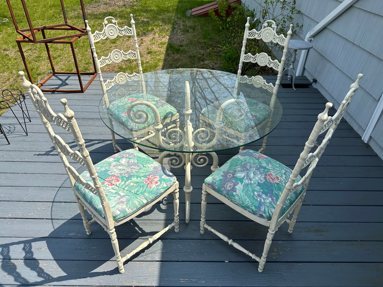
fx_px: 266
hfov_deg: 71.6
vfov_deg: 56.8
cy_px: 144
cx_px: 192
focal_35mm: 24
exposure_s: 1/3472
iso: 80
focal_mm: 6.86
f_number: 1.78
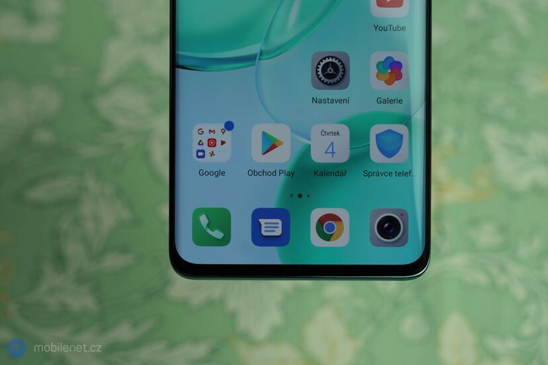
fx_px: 791
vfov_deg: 26.0
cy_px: 182
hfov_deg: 38.2
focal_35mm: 52
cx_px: 274
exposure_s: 1/125
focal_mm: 52
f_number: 5.6
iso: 160
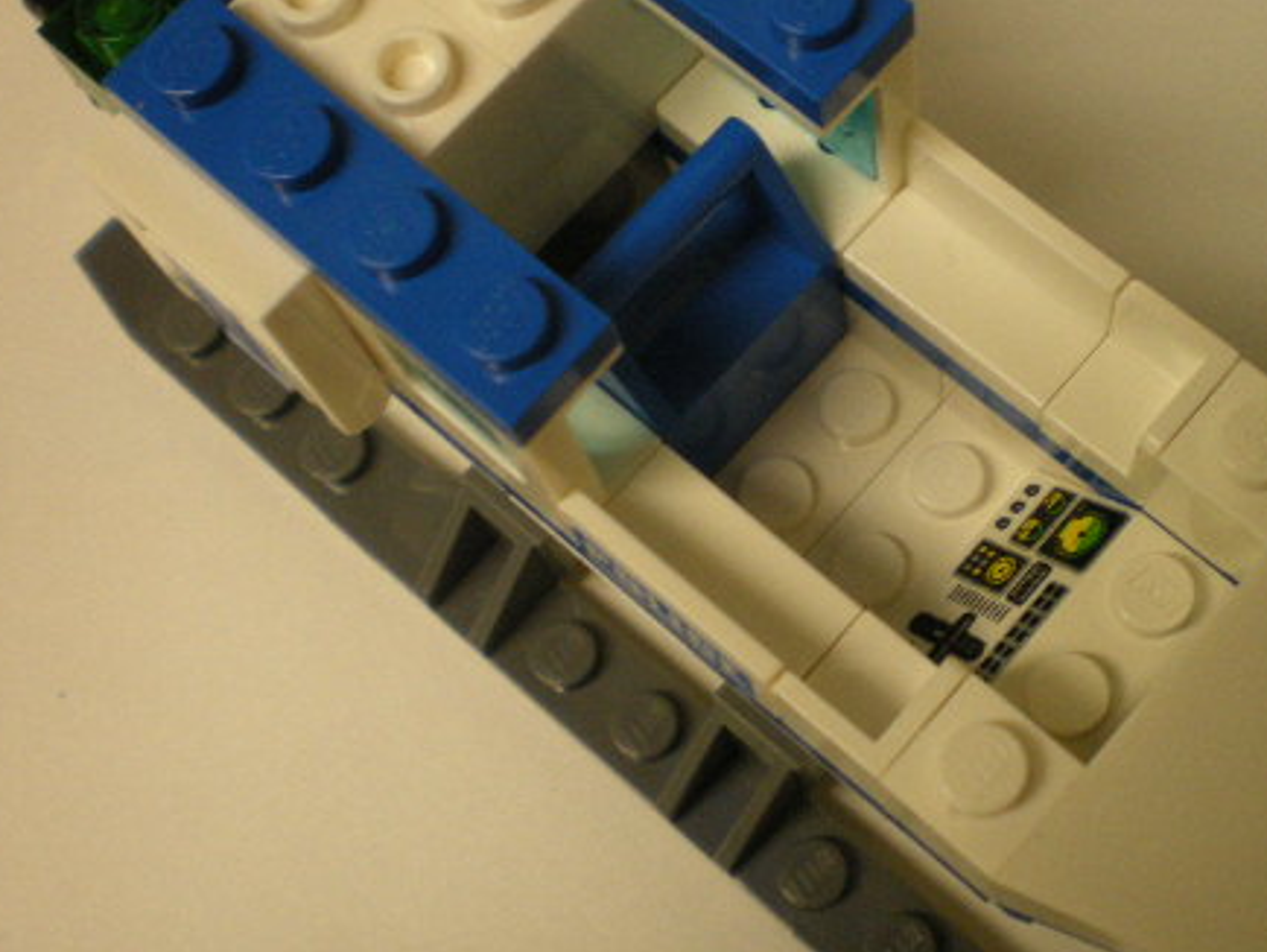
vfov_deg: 26.1
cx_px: 844
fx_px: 2051
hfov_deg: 34.0
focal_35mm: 56
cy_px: 488
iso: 200
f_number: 3.1
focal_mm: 6.3
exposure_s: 1/51.2
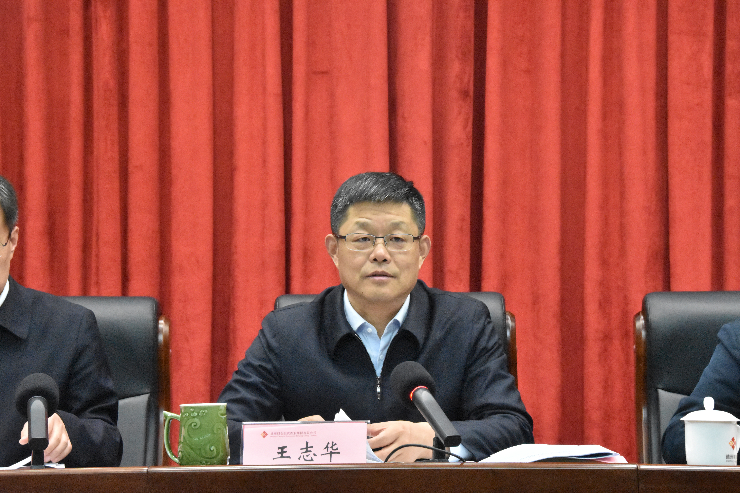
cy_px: 246
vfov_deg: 12.2
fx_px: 2312
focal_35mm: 112
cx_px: 370
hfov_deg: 18.2
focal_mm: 75
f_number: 13
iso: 12800
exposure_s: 1/160
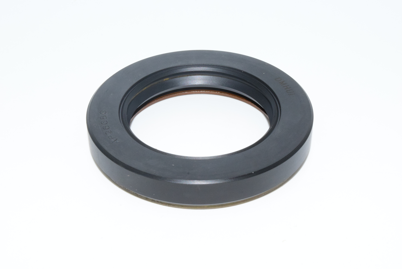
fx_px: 754
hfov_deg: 29.8
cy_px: 134
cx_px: 201
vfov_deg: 20.2
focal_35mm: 68
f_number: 32
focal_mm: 45
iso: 1600
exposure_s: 1/60
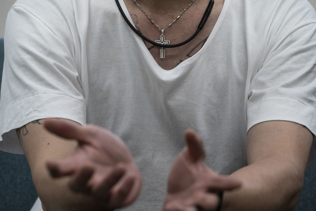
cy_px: 106
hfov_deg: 10.3
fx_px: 1754
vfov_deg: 6.9
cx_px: 158
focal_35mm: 200
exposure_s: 1/200
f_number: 6.3
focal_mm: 200
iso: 1600
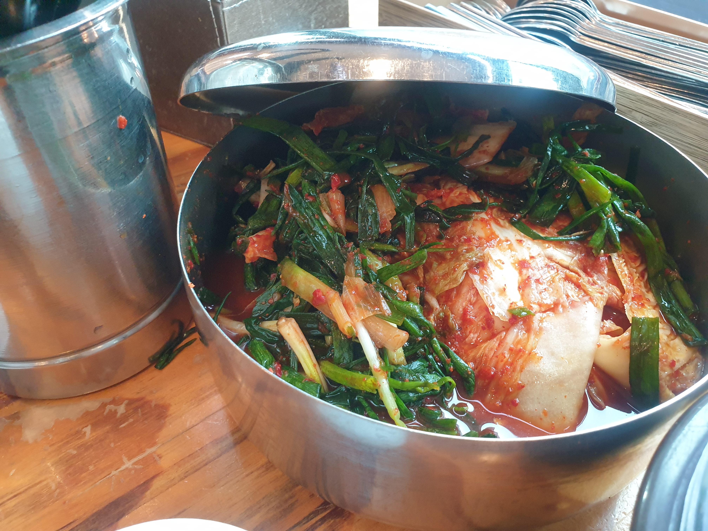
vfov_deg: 53.1
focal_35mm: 26
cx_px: 354
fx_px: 532
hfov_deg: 67.3
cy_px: 266
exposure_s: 1/60
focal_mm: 4.3
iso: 400
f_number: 2.4
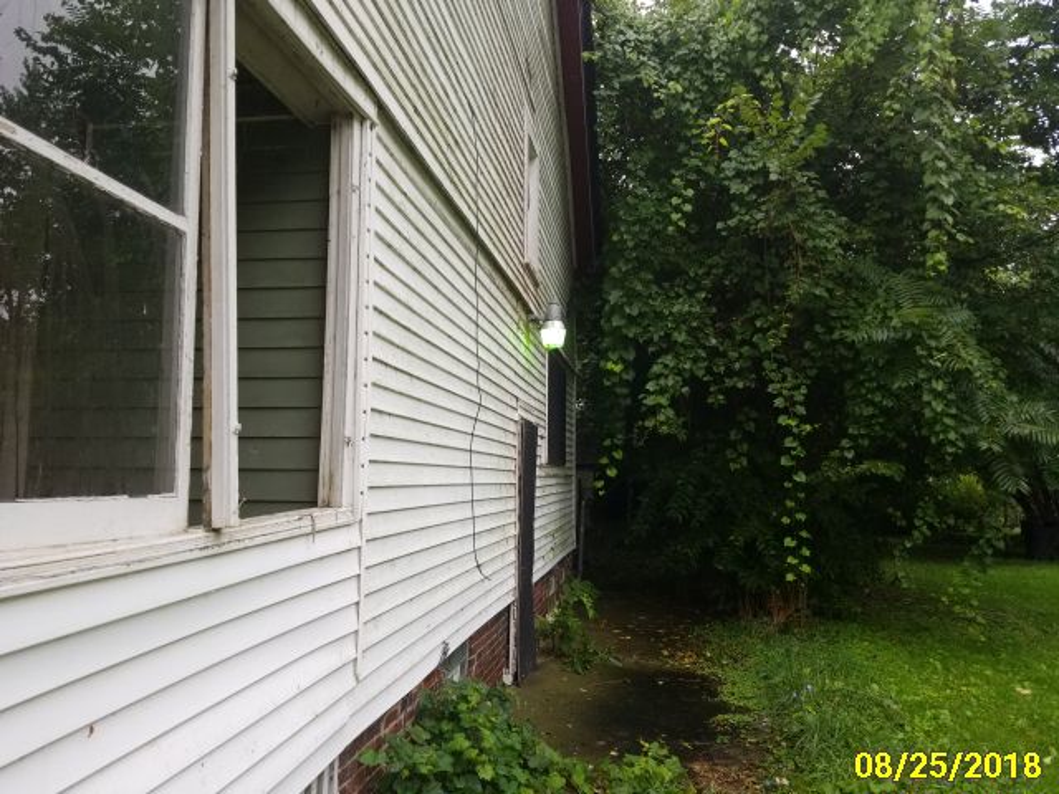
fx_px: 795
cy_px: 397
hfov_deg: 67.3
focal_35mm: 26
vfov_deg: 53.1
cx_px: 530
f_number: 1.7
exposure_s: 1/153
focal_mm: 4.3
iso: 50
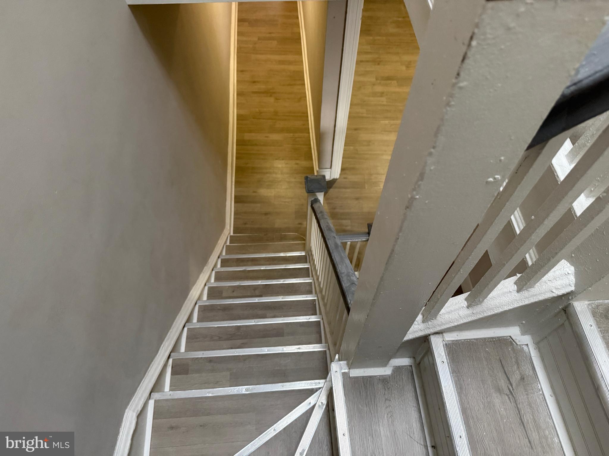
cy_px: 228
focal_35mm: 24
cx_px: 304
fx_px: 422
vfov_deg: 56.8
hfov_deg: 71.6
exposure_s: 1/60
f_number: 1.78
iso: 500
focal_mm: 6.76
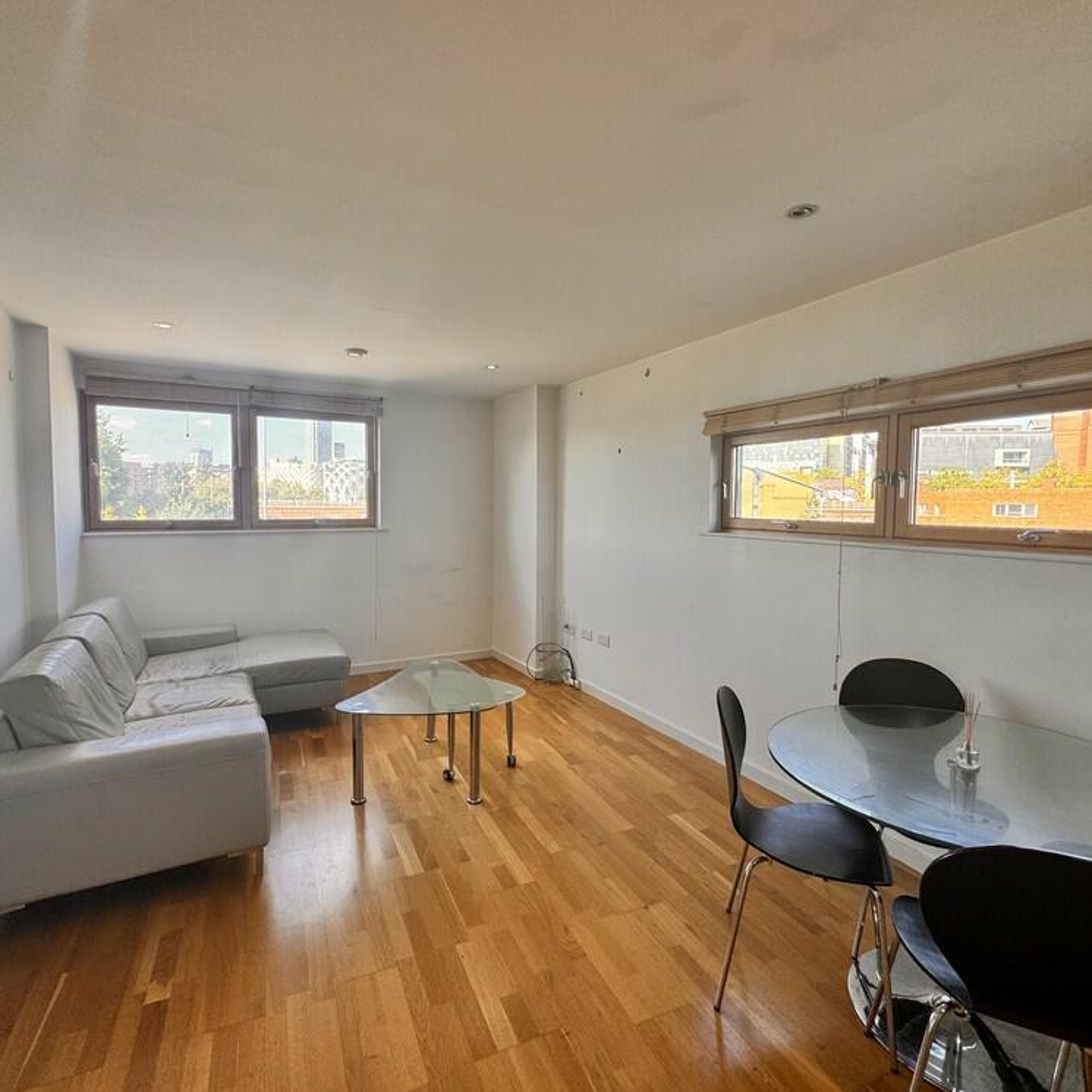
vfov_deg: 84.0
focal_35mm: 17
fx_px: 607
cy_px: 536
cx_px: 523
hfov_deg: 83.9
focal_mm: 2.22
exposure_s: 1/100
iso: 64
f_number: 2.2
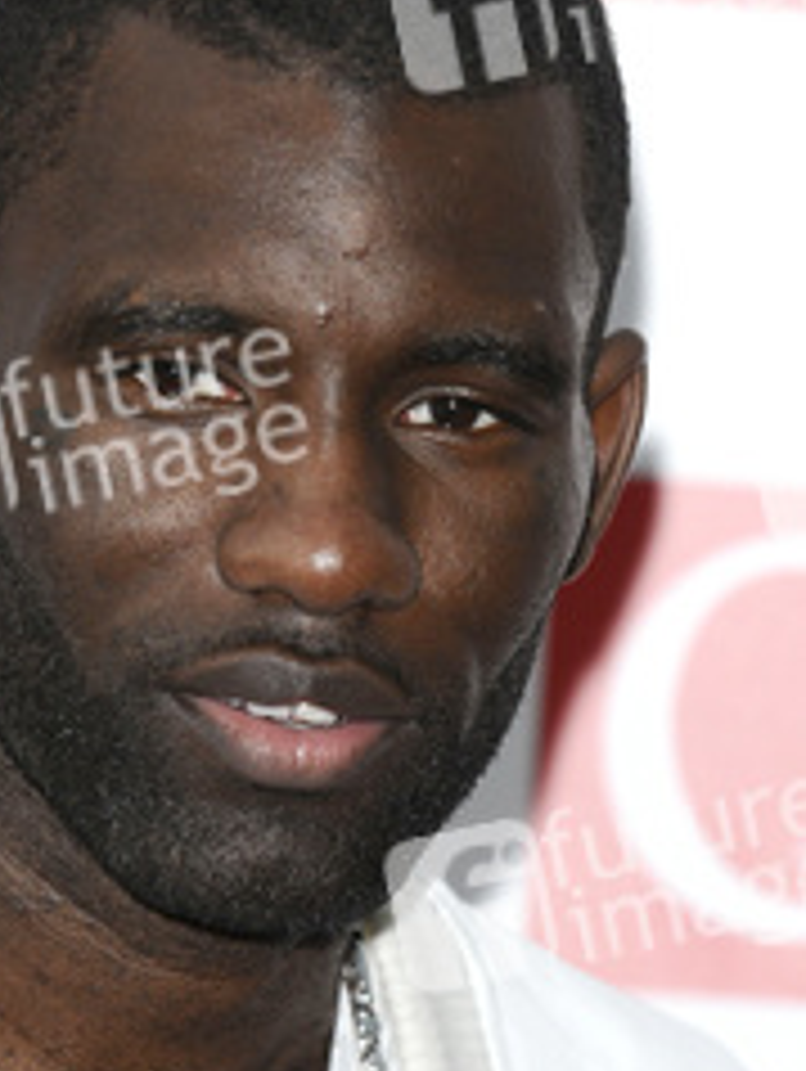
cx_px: 209
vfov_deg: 6.1
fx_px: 10128
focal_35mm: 327
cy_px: 662
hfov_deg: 4.6
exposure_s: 1/200
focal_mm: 135
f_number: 4.5
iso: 320
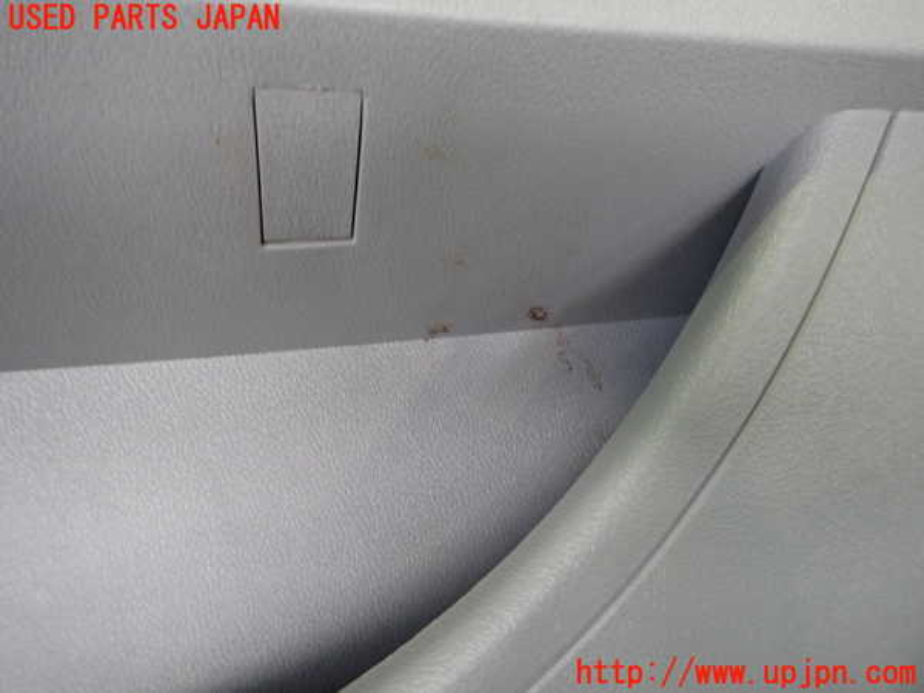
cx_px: 462
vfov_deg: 54.9
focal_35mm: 25
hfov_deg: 69.4
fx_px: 667
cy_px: 346
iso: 250
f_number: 2
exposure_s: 1/30
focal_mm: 4.5
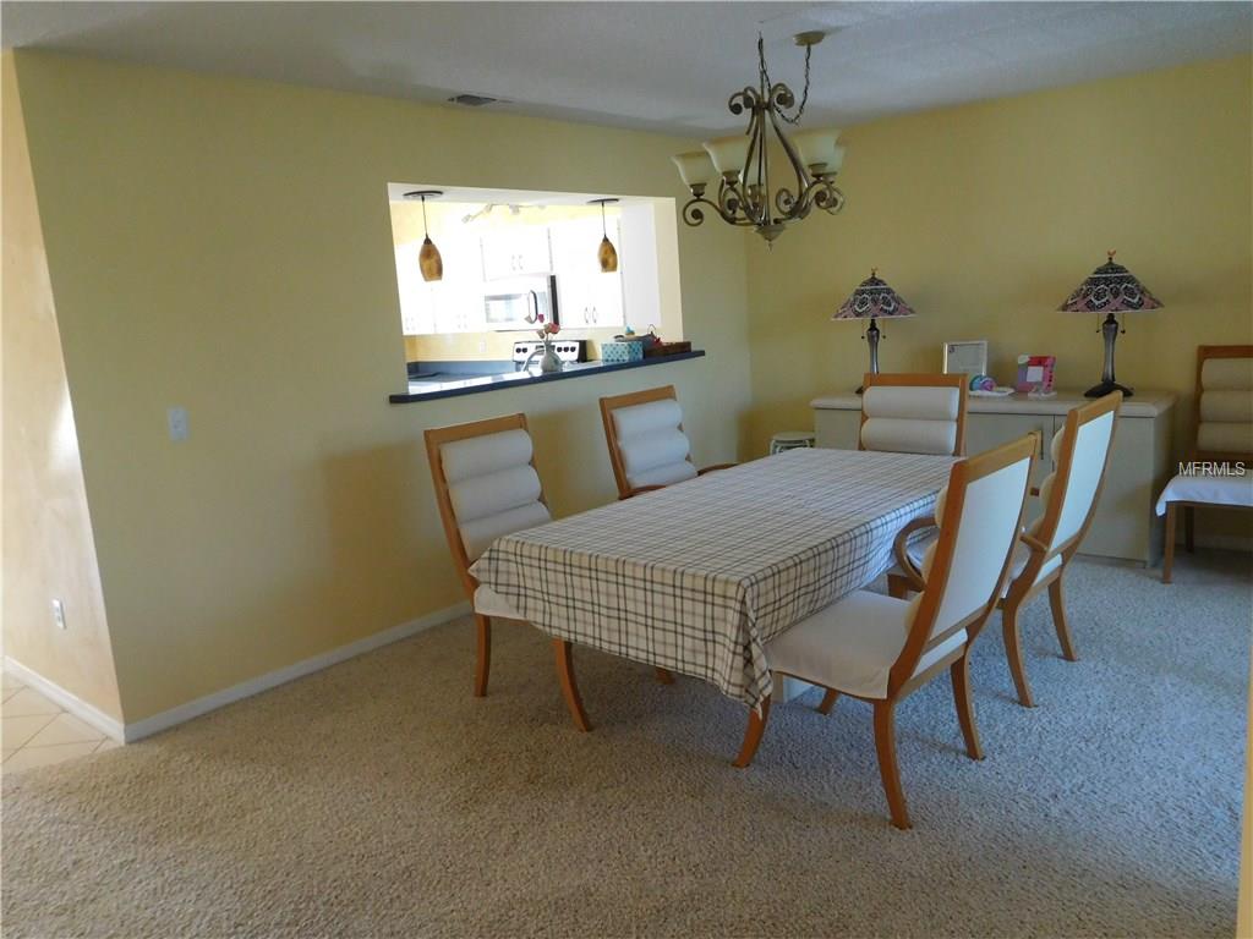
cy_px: 470
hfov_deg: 69.4
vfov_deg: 54.9
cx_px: 626
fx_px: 905
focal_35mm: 25
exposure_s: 1/15
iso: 400
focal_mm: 4.5
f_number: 3.4
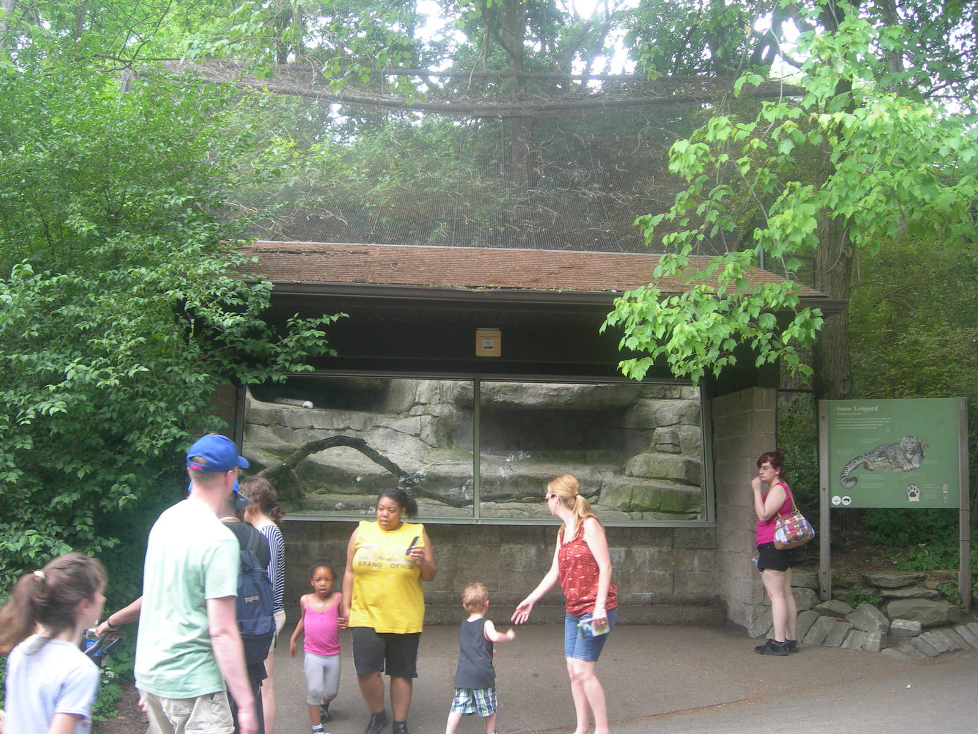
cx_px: 489
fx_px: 1074
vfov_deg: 37.7
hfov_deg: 49.0
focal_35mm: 38
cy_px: 367
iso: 50
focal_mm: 7.8
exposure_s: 1/44.3
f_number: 2.8
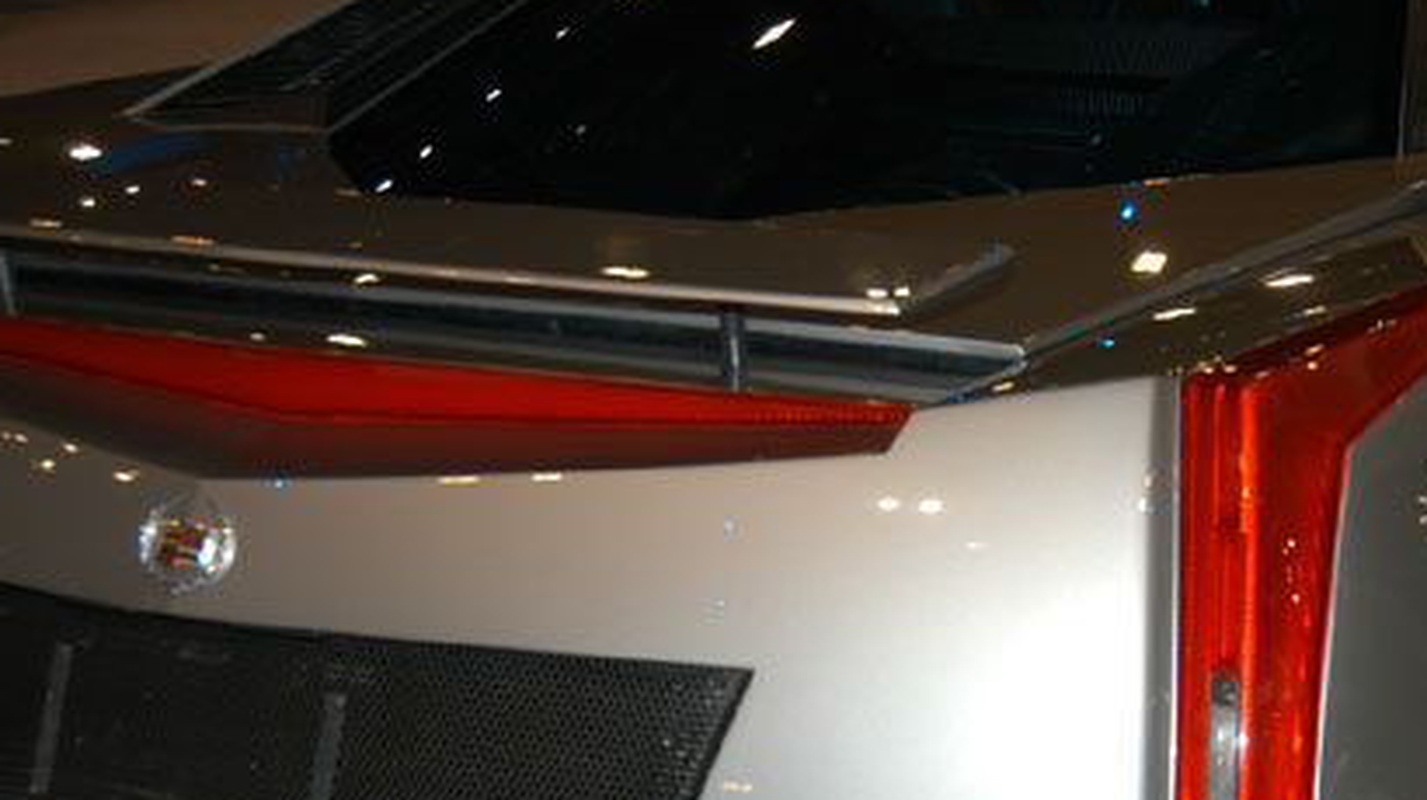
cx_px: 1067
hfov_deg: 25.3
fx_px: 3139
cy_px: 518
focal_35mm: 83
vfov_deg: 14.5
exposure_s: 1/60
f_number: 5
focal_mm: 32
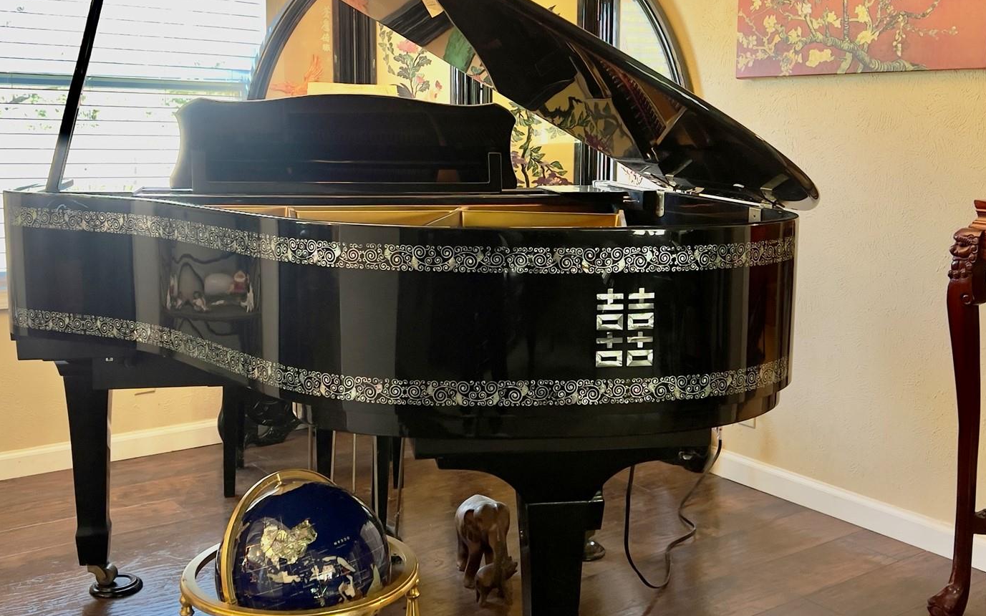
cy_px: 266
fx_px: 1102
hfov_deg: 48.2
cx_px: 513
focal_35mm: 41
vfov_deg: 31.2
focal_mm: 5.7
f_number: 1.5
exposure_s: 1/60
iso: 160
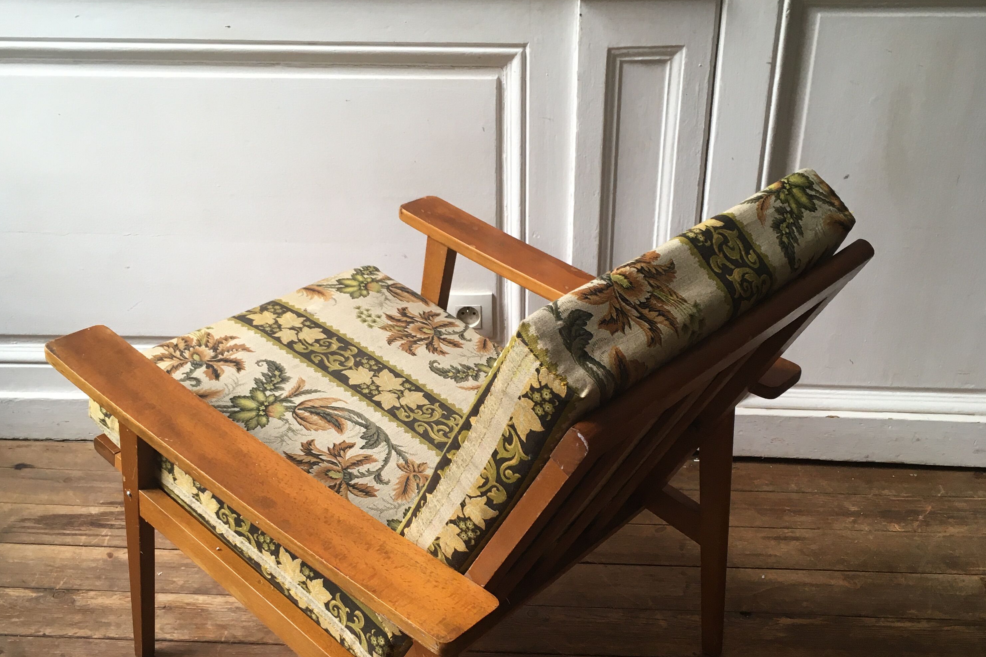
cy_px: 428
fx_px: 1123
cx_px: 492
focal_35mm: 41
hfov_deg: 47.4
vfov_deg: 32.4
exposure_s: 1/33
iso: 32
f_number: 2.2
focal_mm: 4.15
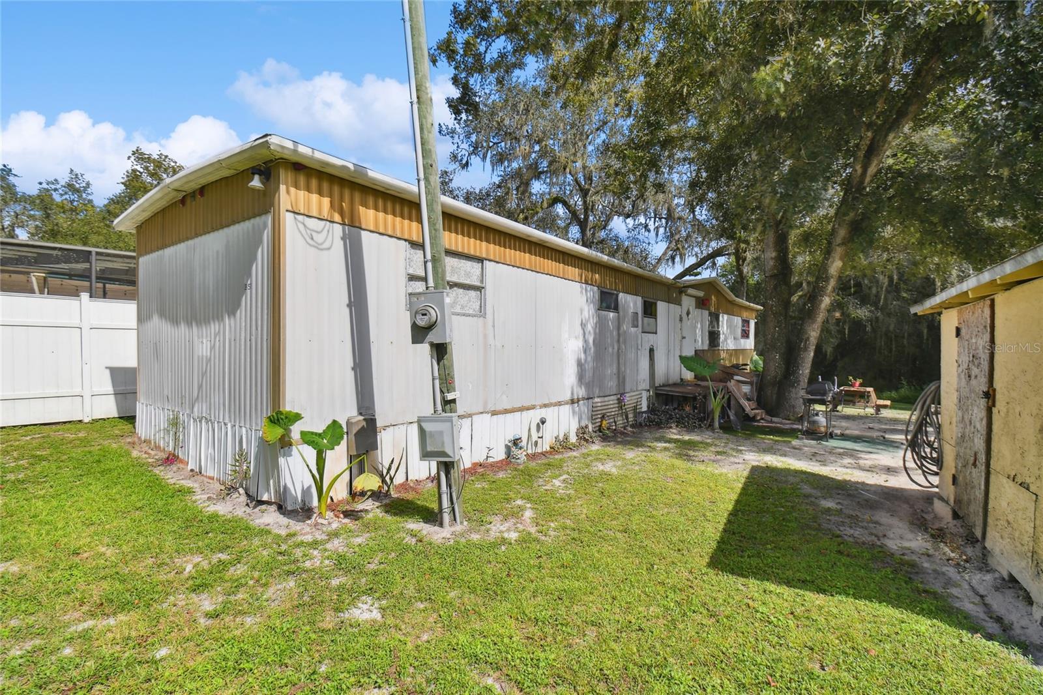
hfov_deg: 100.4
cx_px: 522
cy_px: 348
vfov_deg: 77.3
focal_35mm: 15
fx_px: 434
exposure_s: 1/500
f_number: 7.1
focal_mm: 10
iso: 100
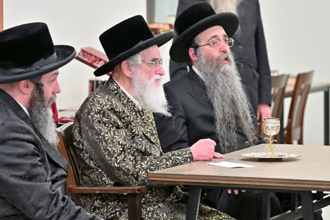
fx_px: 1649
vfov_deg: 7.6
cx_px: 165
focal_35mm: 180
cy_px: 110
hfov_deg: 11.4
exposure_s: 1/160
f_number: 4
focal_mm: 120
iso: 640
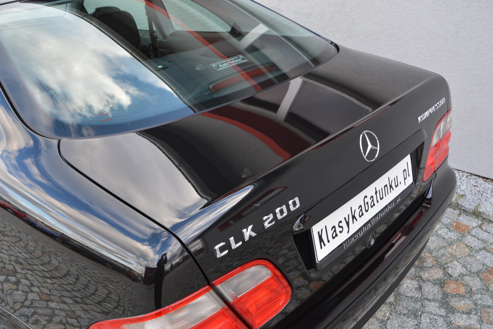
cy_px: 164
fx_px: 472
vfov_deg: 38.4
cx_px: 246
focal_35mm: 34
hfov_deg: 55.1
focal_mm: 23
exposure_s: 1/100
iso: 400
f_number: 5.6
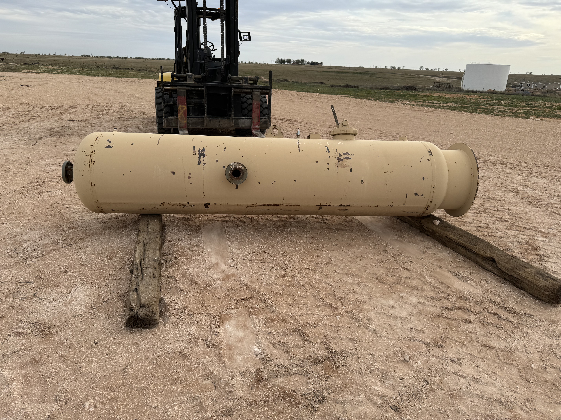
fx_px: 389
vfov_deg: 56.8
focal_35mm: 24
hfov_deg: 71.6
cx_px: 280
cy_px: 210
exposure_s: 1/2710
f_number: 1.78
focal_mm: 6.86
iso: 80
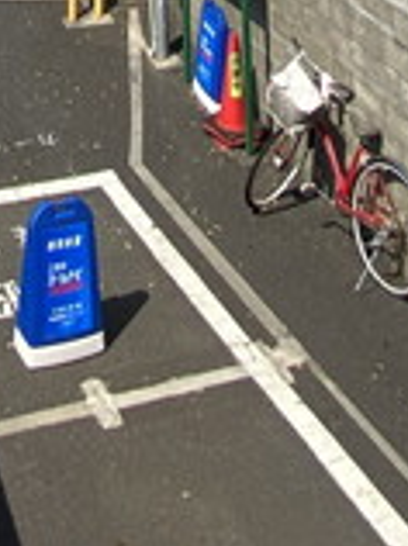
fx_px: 1040
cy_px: -722
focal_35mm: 66
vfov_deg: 15.9
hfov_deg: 21.4
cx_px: -3
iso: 20
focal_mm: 1.54
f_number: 2.4
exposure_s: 1/922
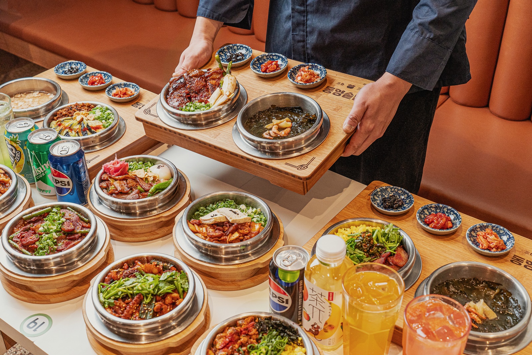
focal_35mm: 44
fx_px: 650
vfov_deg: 30.5
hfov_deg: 44.5
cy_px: 178
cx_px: 266
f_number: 7.1
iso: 800
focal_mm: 44
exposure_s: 1/125
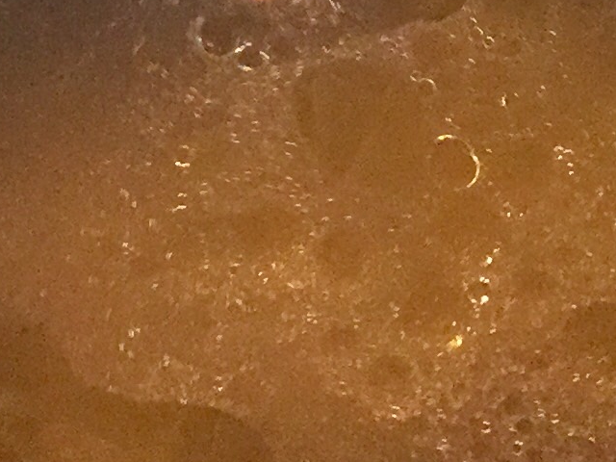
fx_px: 2634
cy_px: -667
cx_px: 218
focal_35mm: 148
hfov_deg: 13.3
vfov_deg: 9.0
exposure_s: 1/33
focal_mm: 4.15
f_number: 2.2
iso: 250
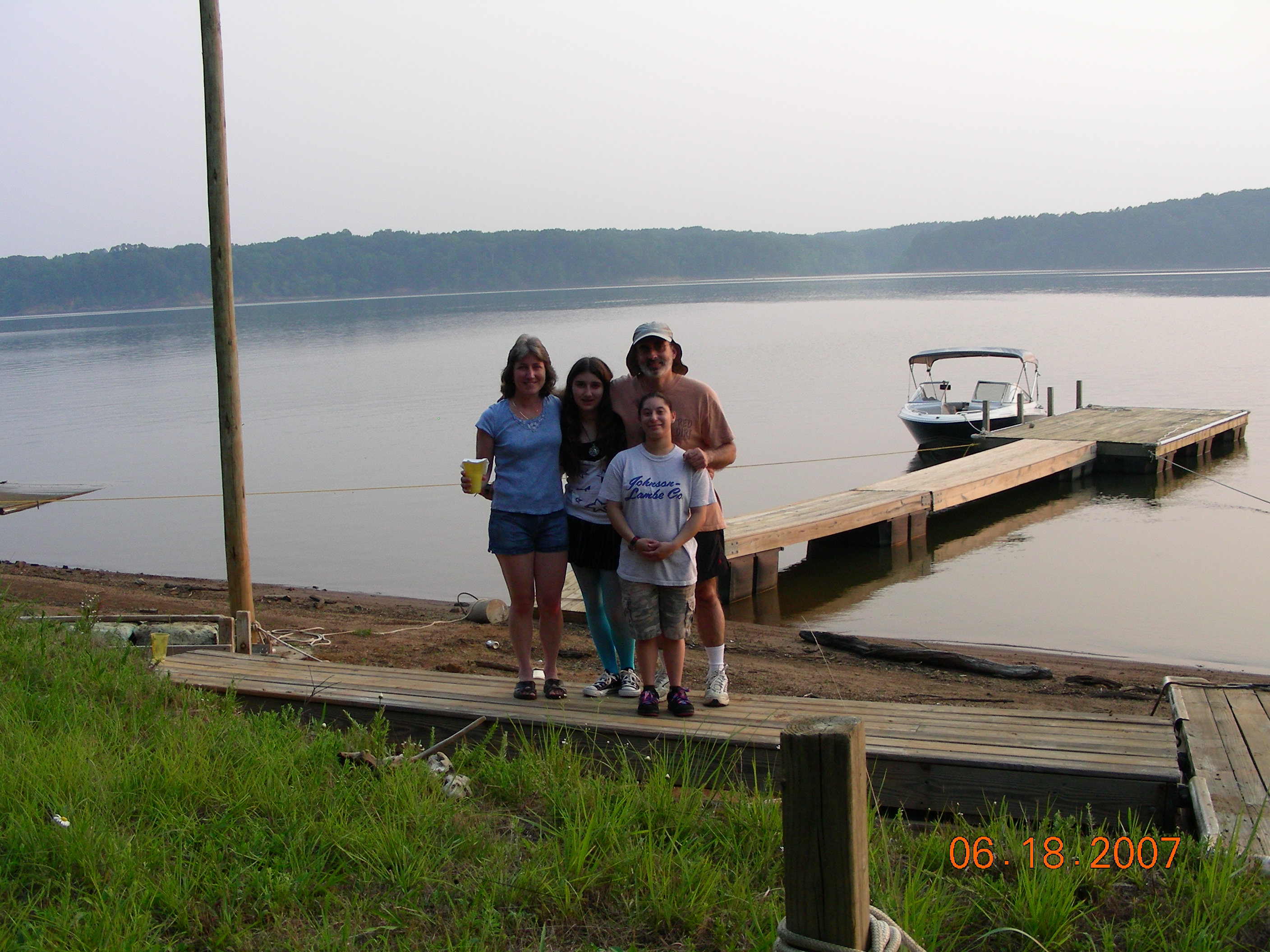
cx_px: 635
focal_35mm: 41
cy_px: 476
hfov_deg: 45.8
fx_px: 1504
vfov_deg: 35.1
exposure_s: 1/164
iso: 50
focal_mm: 6.8
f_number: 4
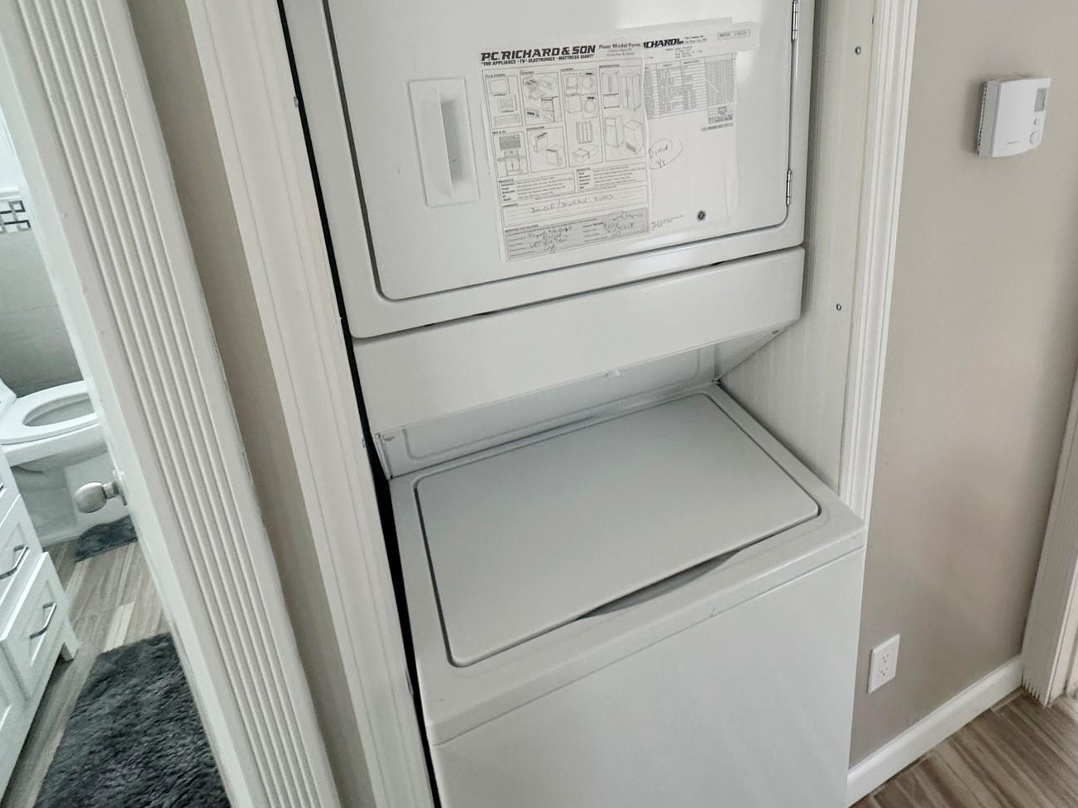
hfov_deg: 74.9
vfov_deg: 58.9
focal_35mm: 22
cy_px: 236
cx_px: 683
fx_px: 685
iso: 250
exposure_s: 1/99
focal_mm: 2.22
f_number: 2.2
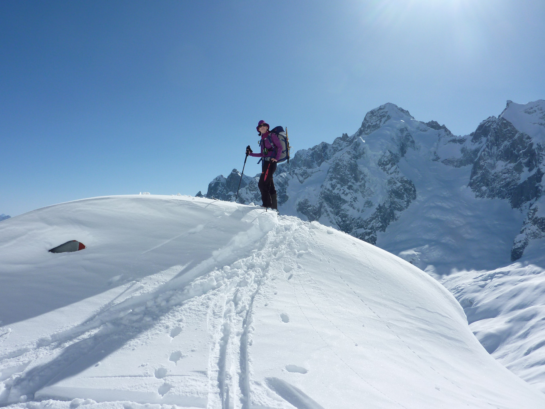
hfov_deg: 69.4
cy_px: 204
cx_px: 272
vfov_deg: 54.9
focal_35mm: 25
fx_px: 394
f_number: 5.6
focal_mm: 4.1
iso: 80
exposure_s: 1/1000
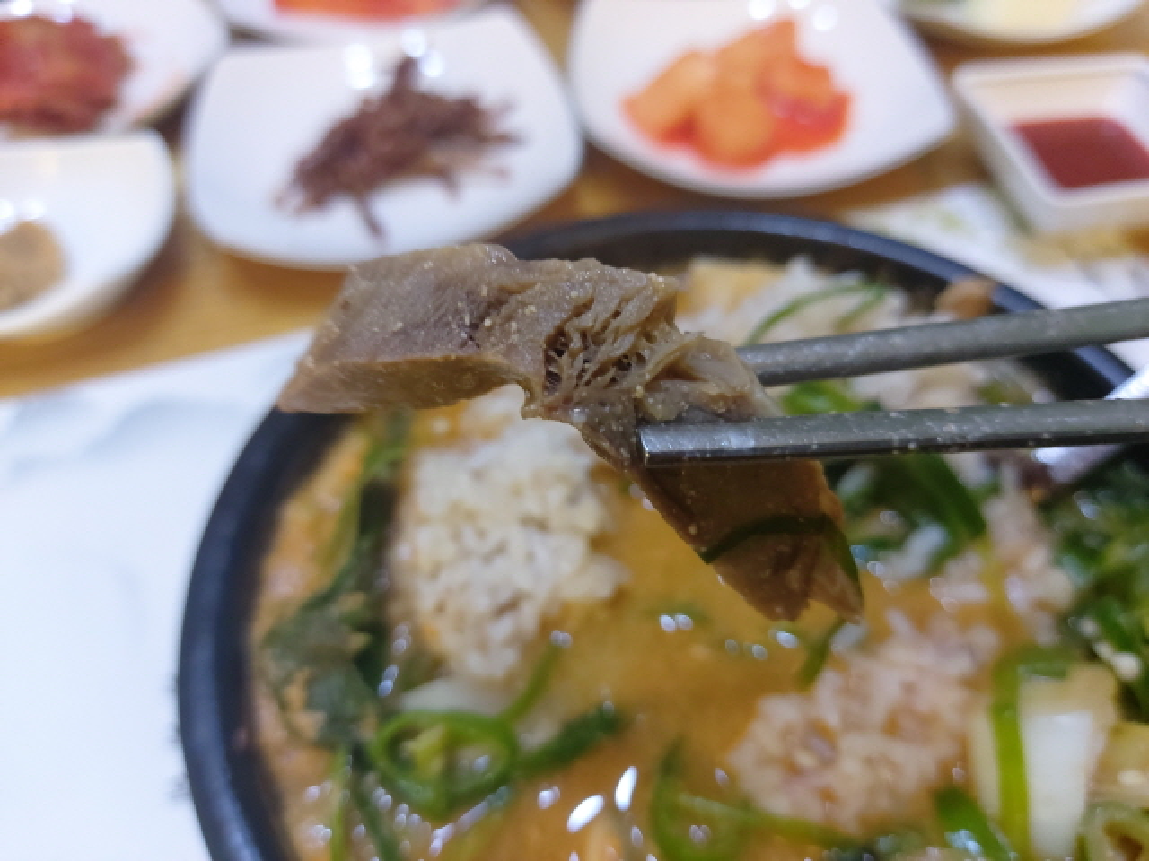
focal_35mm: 25
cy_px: 430
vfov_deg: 54.9
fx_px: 830
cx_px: 574
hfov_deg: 69.4
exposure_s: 1/24
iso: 250
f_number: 2
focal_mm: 4.58
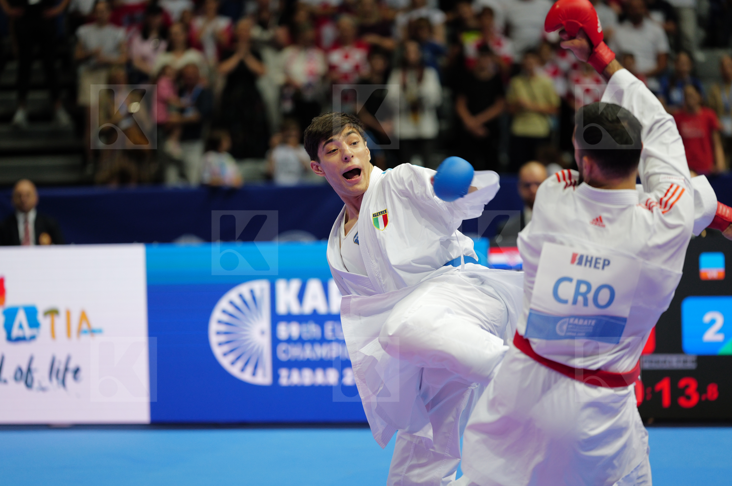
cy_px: 243
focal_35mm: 159
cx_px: 366
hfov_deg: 12.9
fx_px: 3228
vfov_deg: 8.6
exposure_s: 1/1000
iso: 2000
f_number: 2.8
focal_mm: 159
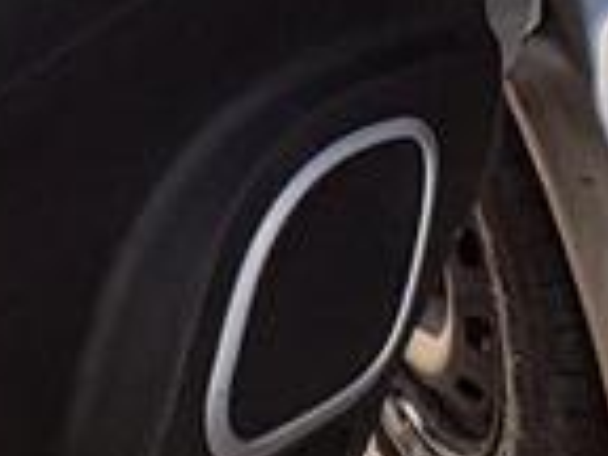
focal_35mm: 87
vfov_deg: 13.7
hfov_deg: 19.4
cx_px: -329
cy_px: -528
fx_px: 1528
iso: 40
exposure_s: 1/351
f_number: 2.2
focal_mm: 2.22
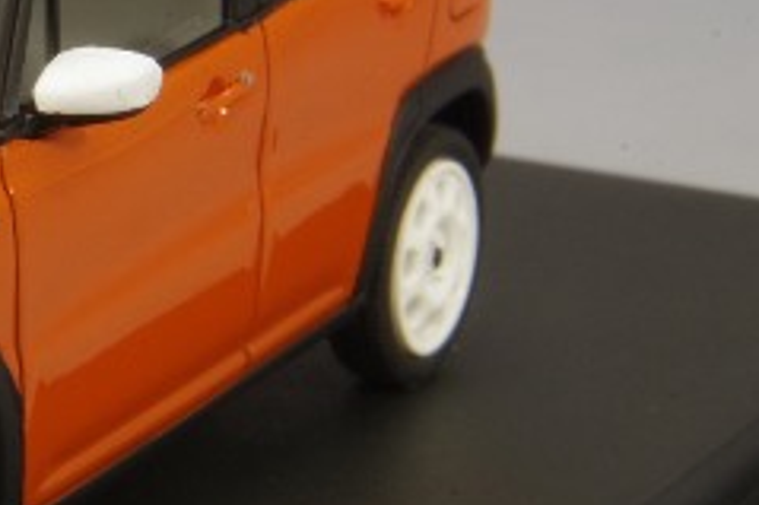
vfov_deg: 4.6
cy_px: 157
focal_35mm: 300
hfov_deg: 6.8
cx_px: -143
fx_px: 6320
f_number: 32
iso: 400
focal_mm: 75
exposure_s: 1/1.25
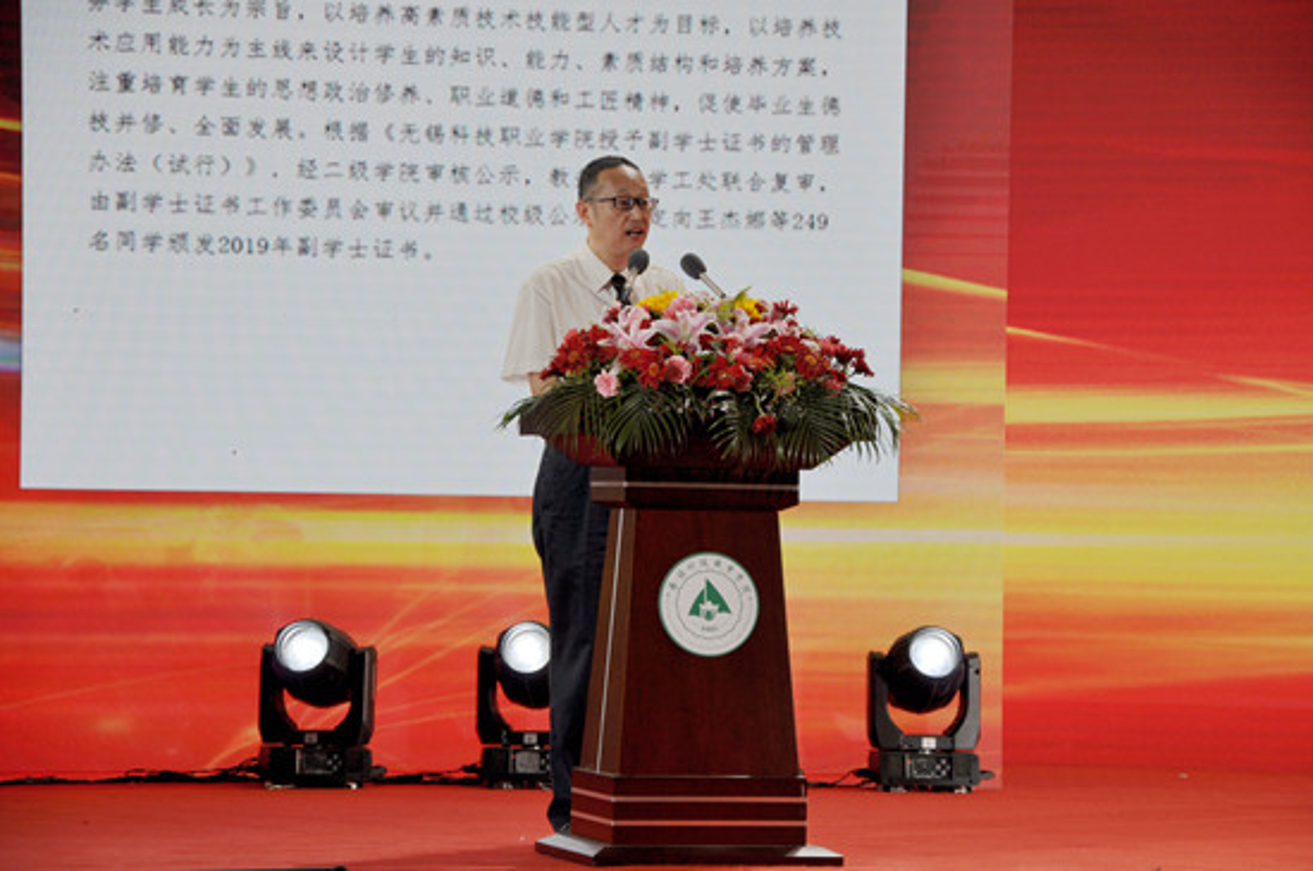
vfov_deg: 10.1
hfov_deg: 15.2
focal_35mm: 135
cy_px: 436
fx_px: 4916
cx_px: 656
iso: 200
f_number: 5.6
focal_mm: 90
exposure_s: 1/160
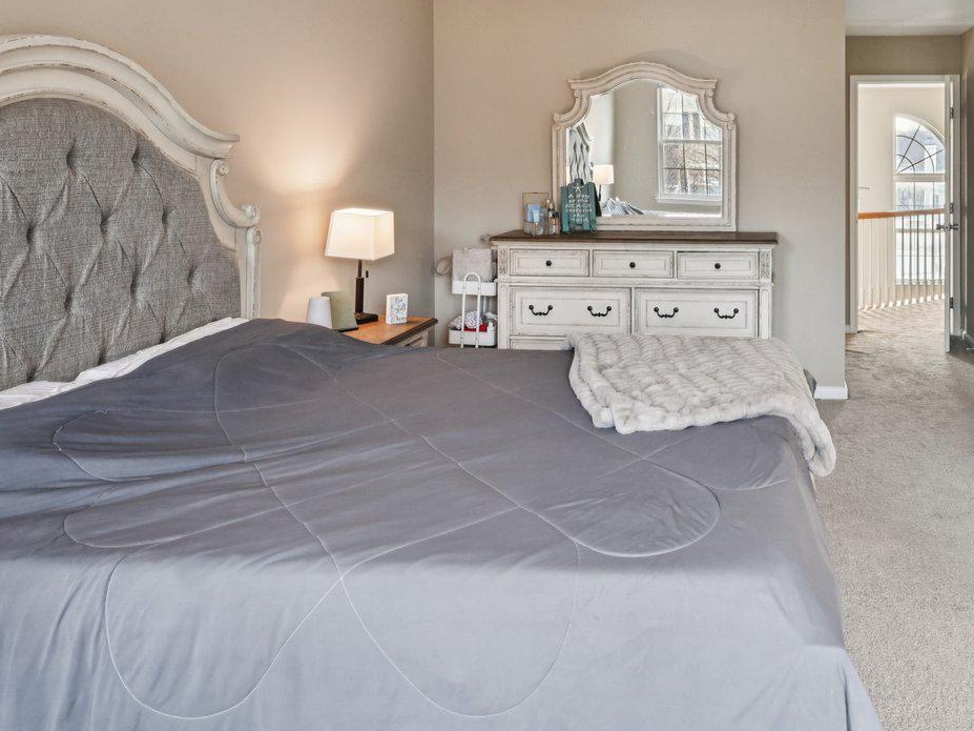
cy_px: 170
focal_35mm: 34
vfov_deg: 40.4
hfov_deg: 51.9
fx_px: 957
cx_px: 716
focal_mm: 16
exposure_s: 1/50
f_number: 9
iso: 800
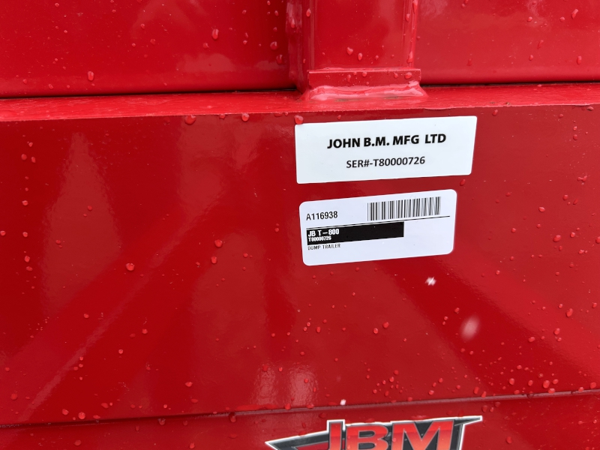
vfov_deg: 53.1
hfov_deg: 67.3
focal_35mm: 26
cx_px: 300
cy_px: 225
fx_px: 451
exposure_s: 1/523
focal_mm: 5.7
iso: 50
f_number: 1.5
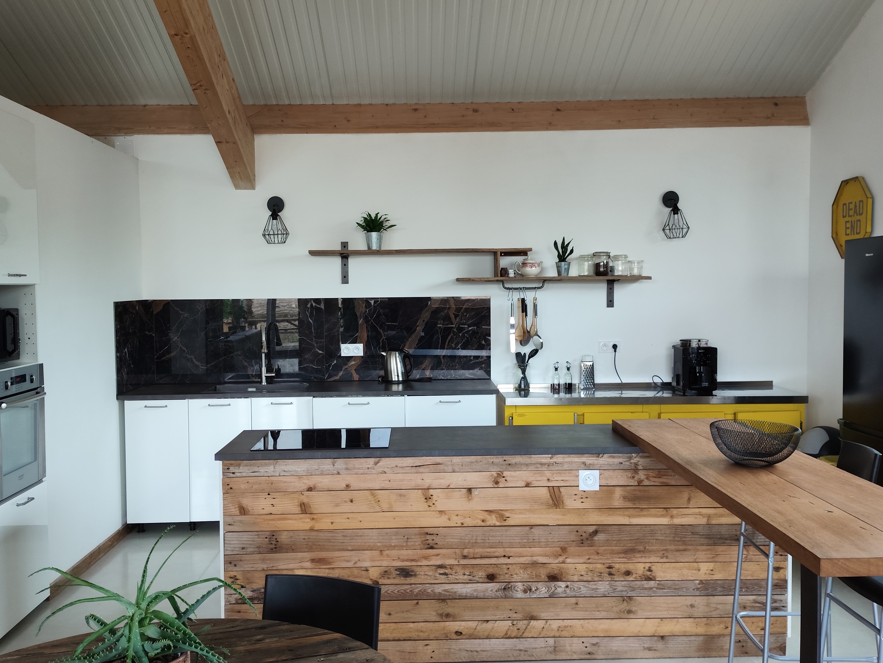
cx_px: 444
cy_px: 338
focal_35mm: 35
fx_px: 893
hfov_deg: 52.6
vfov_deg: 40.7
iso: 200
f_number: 1.79
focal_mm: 4.71
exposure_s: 1/100
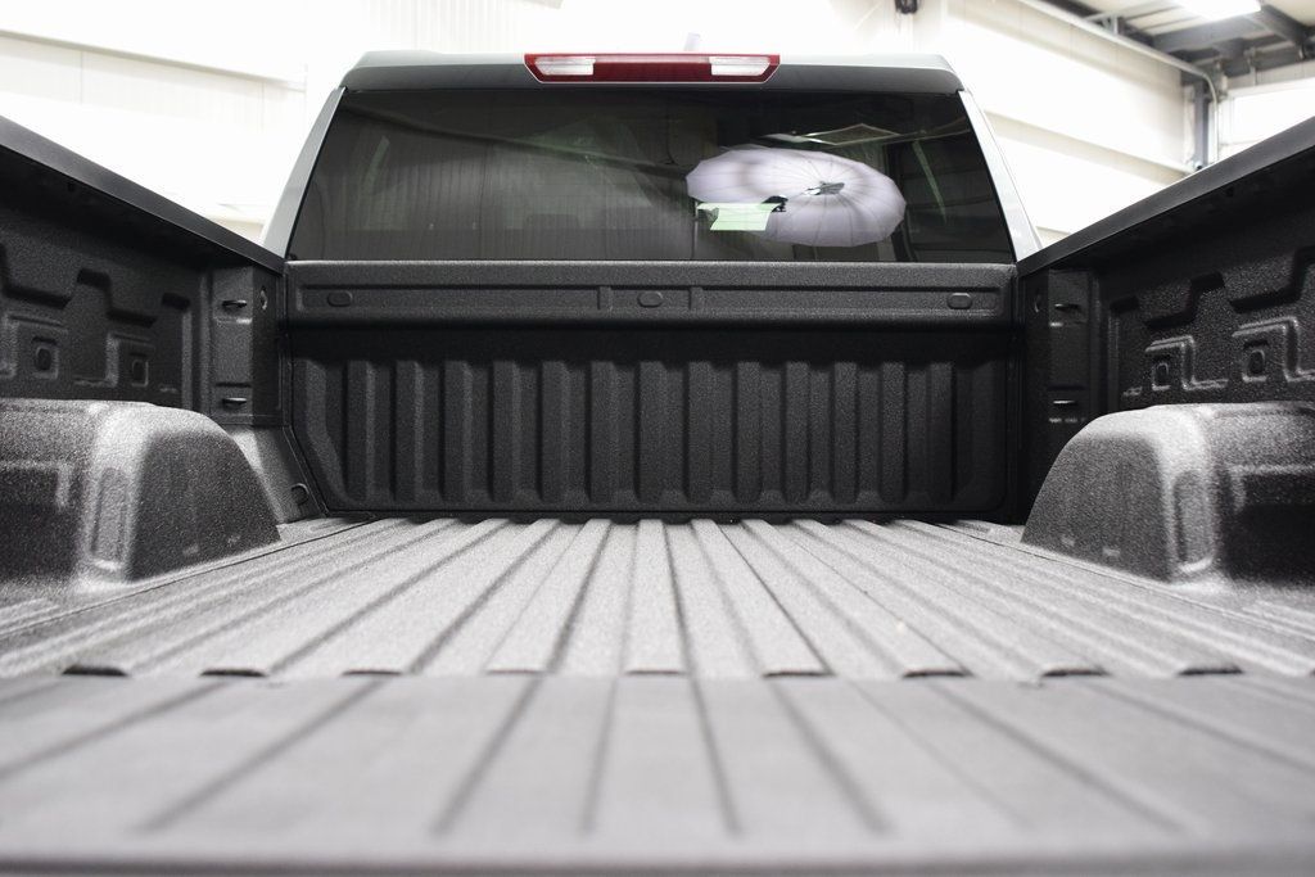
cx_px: 658
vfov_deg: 36.9
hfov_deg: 53.1
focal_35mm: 36
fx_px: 1315
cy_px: 438
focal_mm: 24
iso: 1600
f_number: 3.2
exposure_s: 1/60
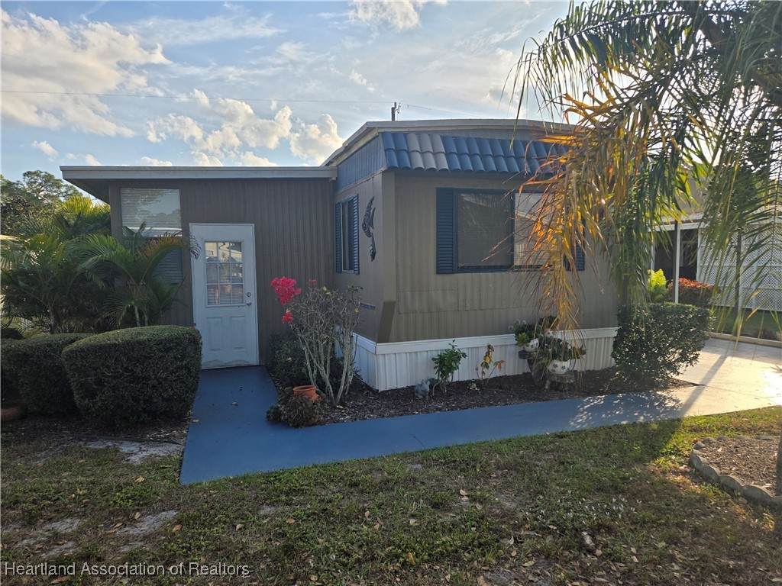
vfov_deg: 58.9
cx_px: 391
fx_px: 520
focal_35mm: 23
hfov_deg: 73.9
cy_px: 293
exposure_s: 1/1785
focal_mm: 5.4
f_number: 1.8
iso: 25
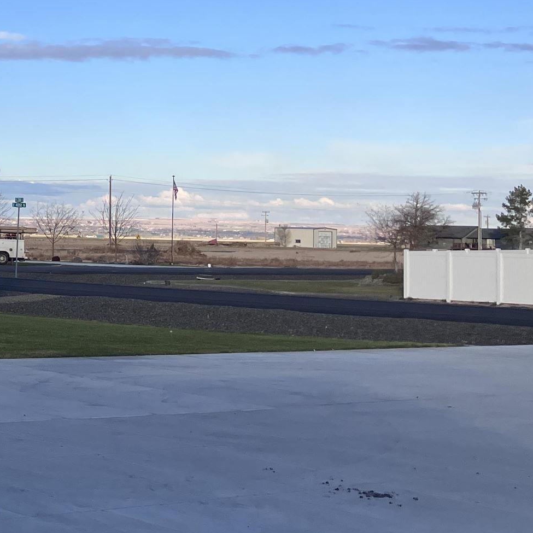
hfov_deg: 19.7
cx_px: -234
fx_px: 1359
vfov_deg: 22.1
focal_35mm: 78
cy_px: 155
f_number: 1.8
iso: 32
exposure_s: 1/2558
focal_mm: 3.99
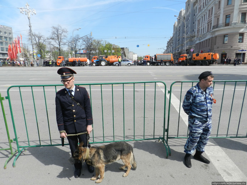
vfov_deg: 58.9
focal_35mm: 23
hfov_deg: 73.9
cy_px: 92
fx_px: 164
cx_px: 124
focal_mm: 4
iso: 160
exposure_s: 1/800
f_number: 4
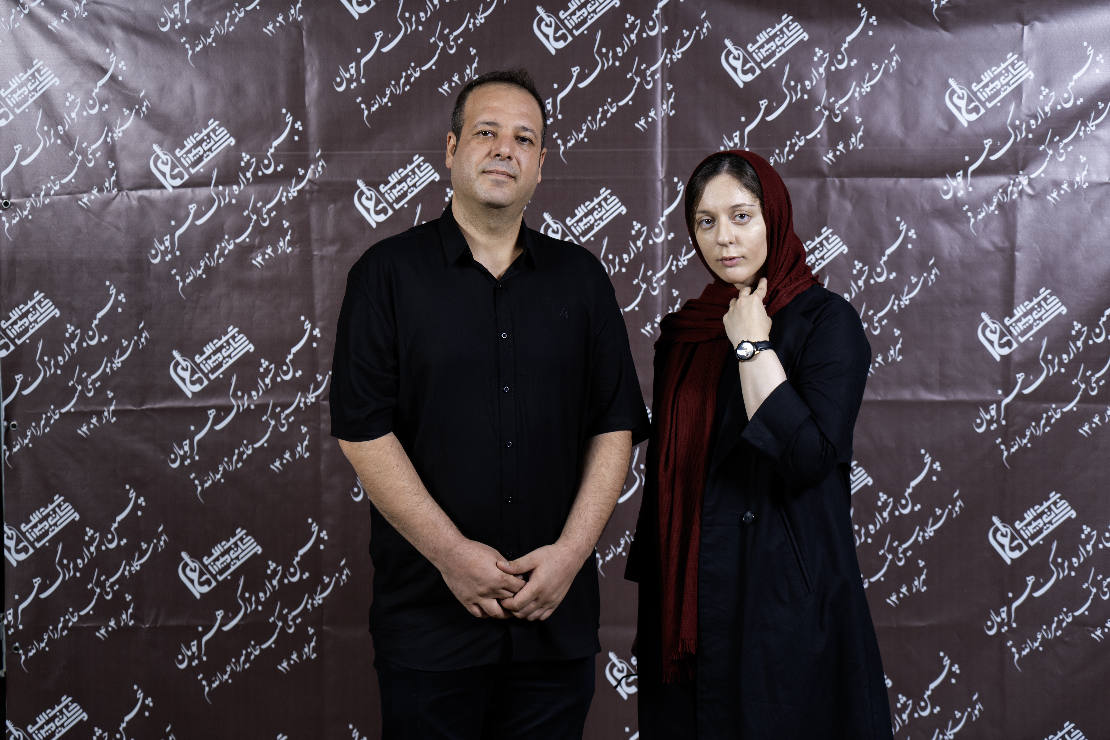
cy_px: 370
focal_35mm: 62
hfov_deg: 32.4
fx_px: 1912
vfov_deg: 21.9
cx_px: 555
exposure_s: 1/125
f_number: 4
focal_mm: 62
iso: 320
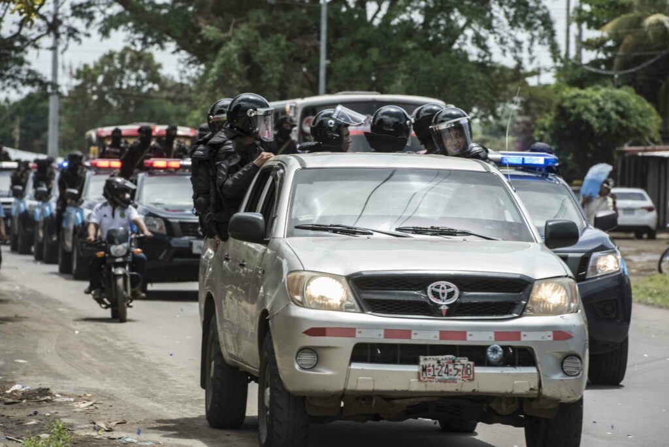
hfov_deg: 10.3
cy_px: 224
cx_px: 334
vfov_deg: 6.9
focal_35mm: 200
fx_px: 3719
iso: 200
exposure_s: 1/400
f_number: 8
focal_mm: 200
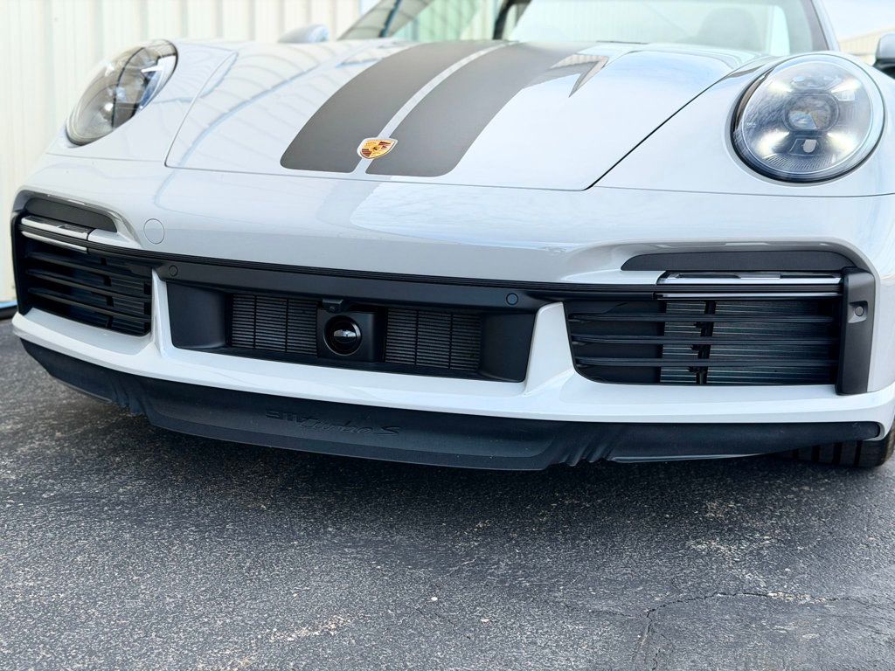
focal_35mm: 48
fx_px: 1241
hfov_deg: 39.7
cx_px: 448
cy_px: 336
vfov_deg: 30.3
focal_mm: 6.76
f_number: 1.78
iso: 80
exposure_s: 1/865
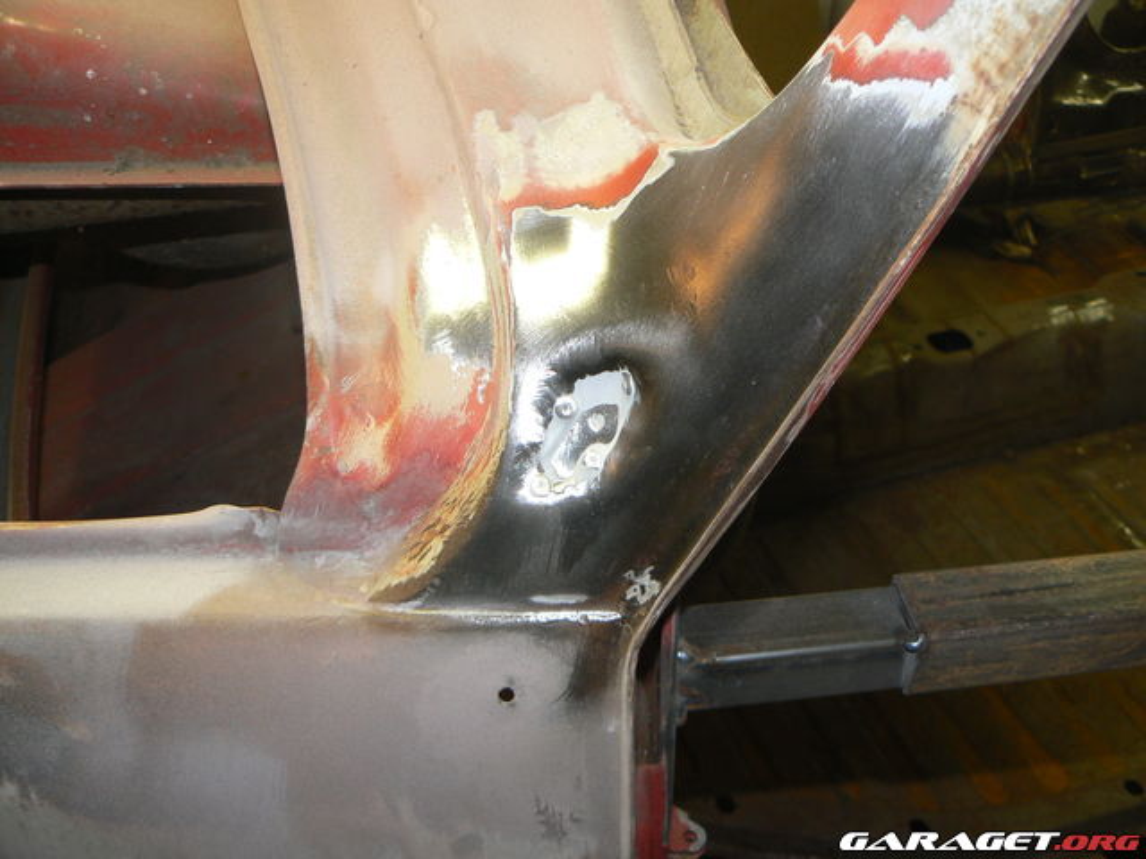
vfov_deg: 39.7
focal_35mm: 36
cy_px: 430
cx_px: 573
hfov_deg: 51.4
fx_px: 1192
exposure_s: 1/30
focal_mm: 6
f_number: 2.8
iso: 100
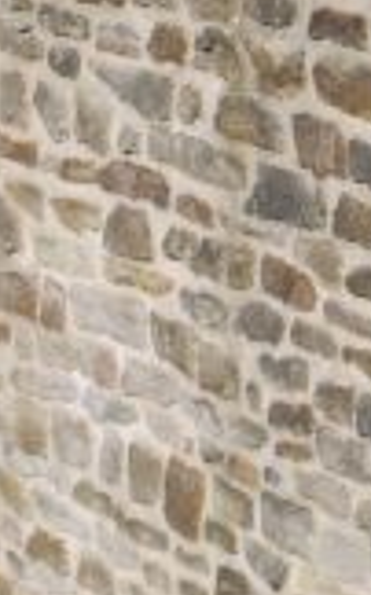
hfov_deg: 5.3
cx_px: 900
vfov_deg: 8.7
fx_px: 3906
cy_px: 360
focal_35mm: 241
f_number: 9
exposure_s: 1/250
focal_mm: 23
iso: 100
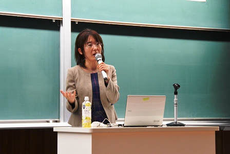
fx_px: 729
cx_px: 115
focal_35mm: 114
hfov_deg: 17.9
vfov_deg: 12.0
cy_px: 77
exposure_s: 1/25
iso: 800
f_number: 5.6
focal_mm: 42.4
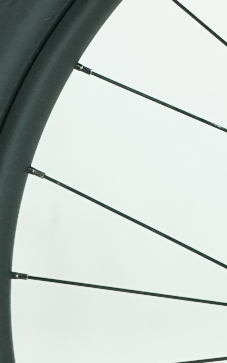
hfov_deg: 7.3
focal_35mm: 179
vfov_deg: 11.4
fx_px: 1771
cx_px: 278
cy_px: -89
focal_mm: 33
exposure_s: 1/200
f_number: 5.6
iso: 1600
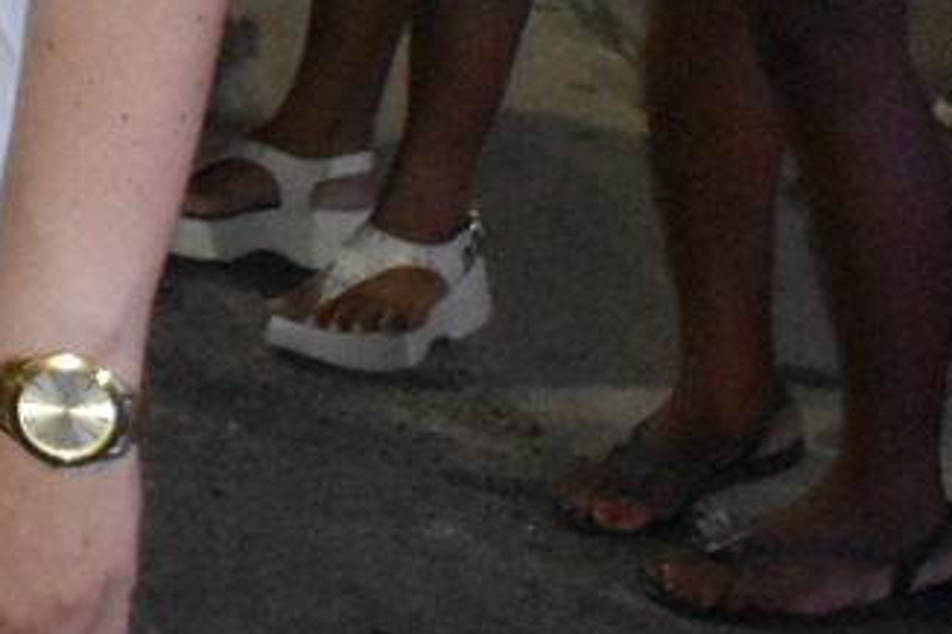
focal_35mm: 179
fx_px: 4731
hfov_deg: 10.0
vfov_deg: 7.4
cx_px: -1381
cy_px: -605
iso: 6400
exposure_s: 1/60
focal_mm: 24
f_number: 3.8
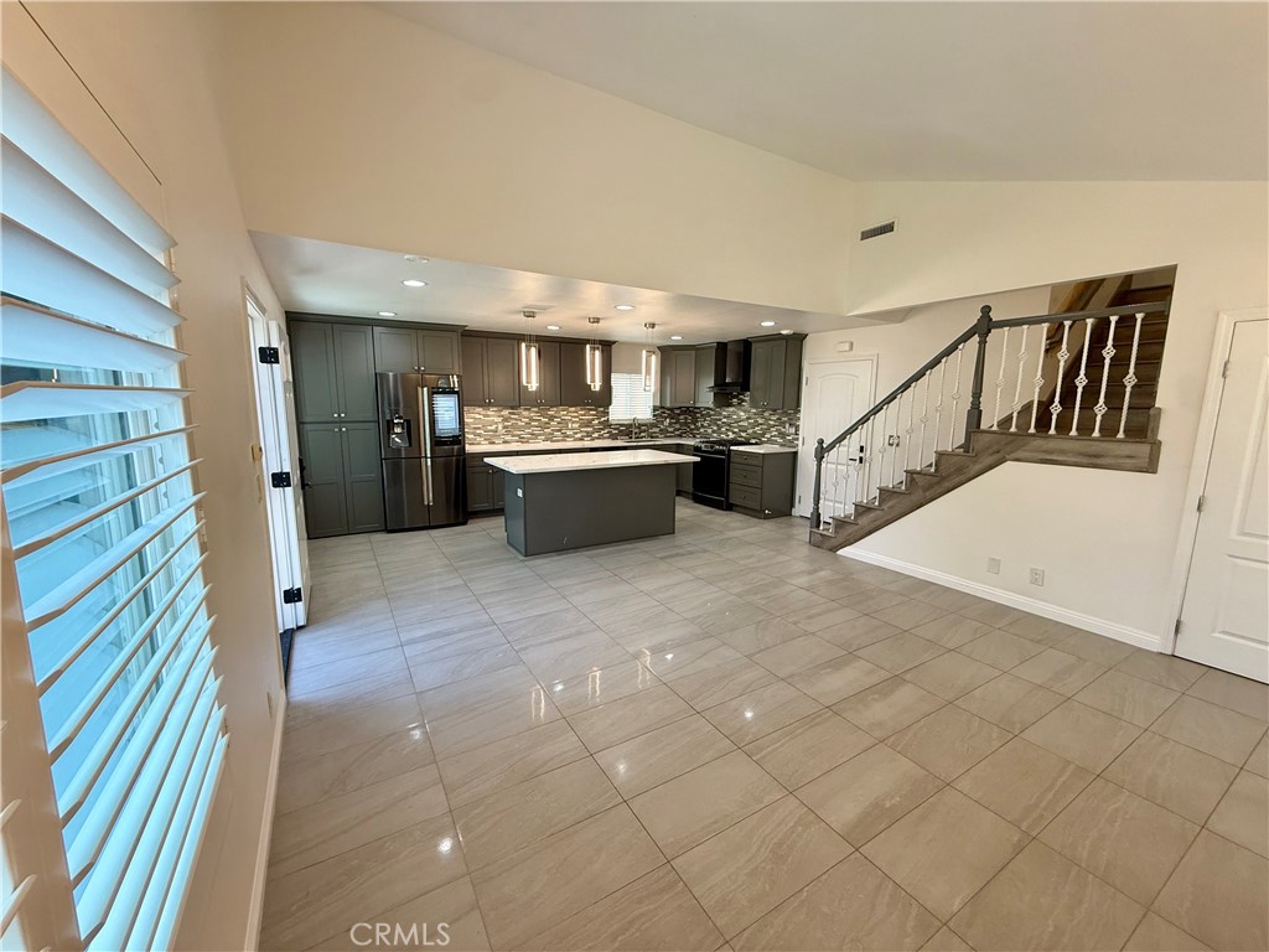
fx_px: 513
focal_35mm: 14
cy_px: 476
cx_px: 634
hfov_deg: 102.1
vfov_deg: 85.7
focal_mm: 2.22
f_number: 2.2
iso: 200
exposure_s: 1/120
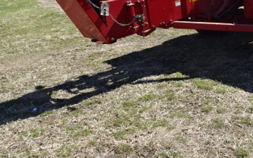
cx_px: 219
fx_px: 324
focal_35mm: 47
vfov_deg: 27.2
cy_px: 45
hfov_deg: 40.0
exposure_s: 1/500
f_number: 3.5
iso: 80
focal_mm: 4.1
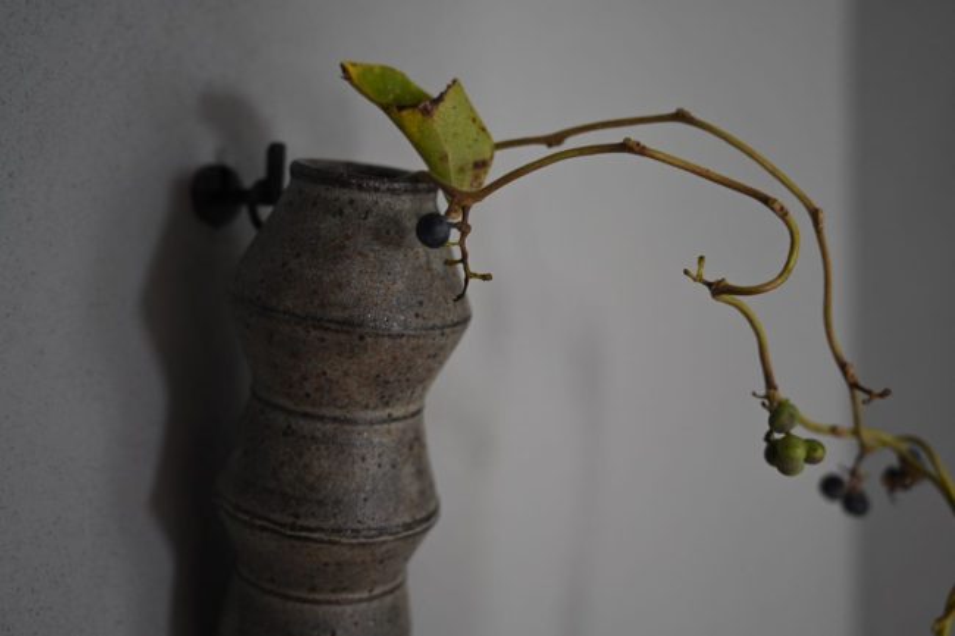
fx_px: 1193
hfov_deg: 43.6
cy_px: 318
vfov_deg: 29.8
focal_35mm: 45
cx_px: 478
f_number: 4
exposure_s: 1/50
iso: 1000
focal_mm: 45
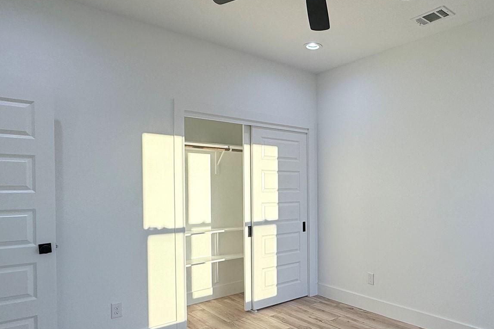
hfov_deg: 67.4
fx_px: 357
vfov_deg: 49.3
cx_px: 331
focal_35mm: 26
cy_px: 194
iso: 50
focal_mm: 2.22
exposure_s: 1/338
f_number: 2.2
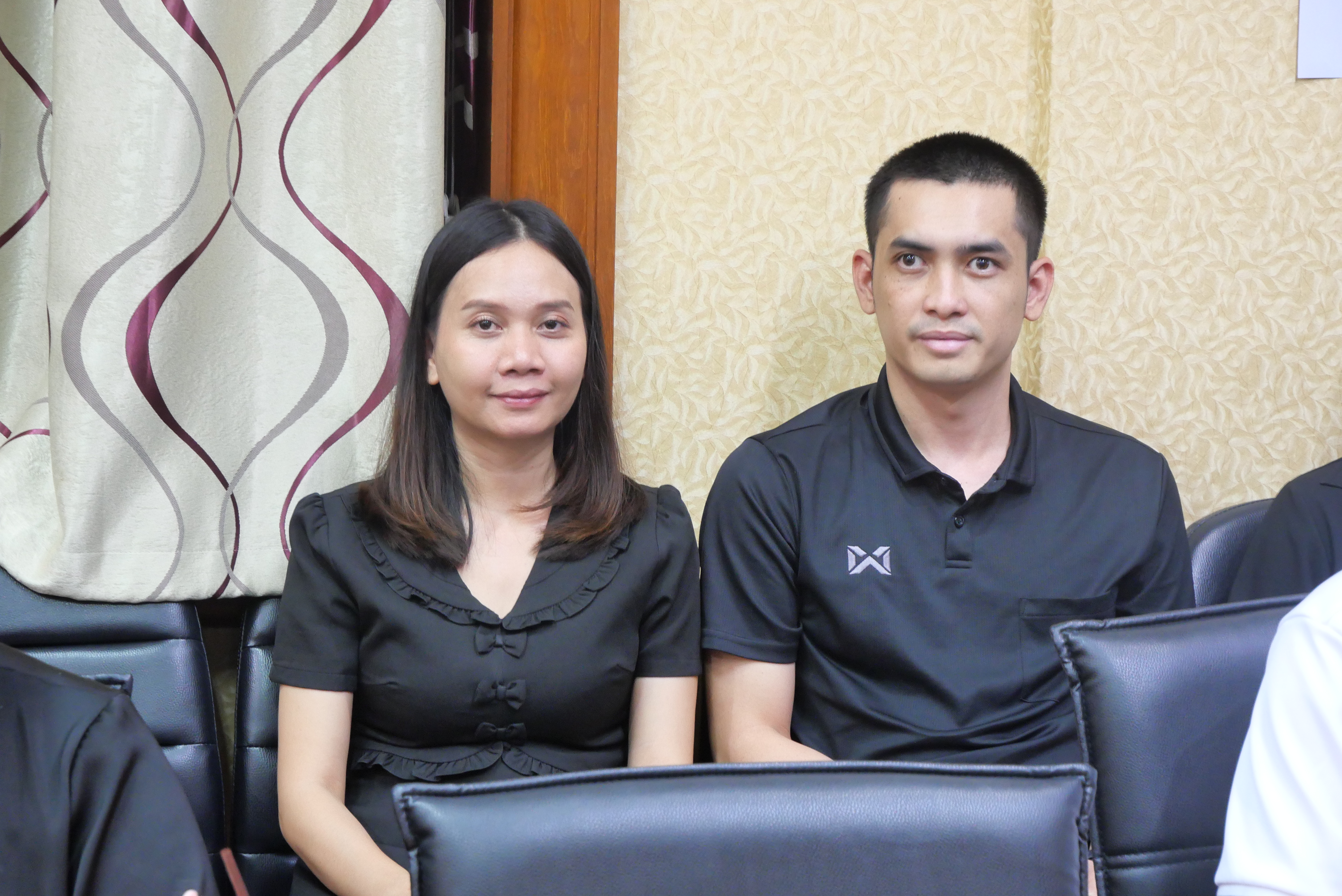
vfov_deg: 11.6
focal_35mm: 118
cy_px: 448
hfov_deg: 17.3
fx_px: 4401
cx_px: 671
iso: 1600
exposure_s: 1/8
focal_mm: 57
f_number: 5.6
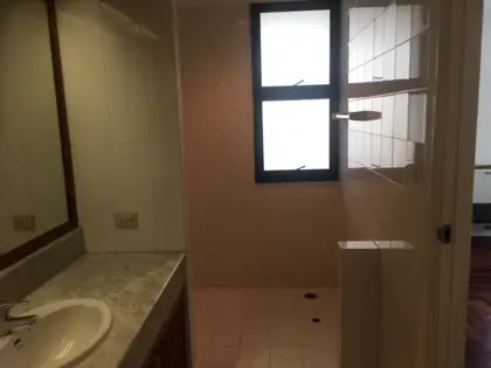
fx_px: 411
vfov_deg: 48.2
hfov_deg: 61.7
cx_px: 246
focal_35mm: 29
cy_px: 184
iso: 32
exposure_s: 1/50
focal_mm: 4.15
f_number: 2.2
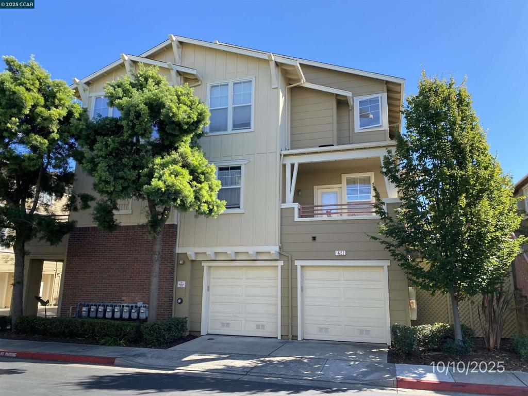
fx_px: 397
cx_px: 264
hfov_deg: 67.3
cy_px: 198
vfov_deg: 53.1
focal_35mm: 26
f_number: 1.8
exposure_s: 1/757
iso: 32
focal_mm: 4.25
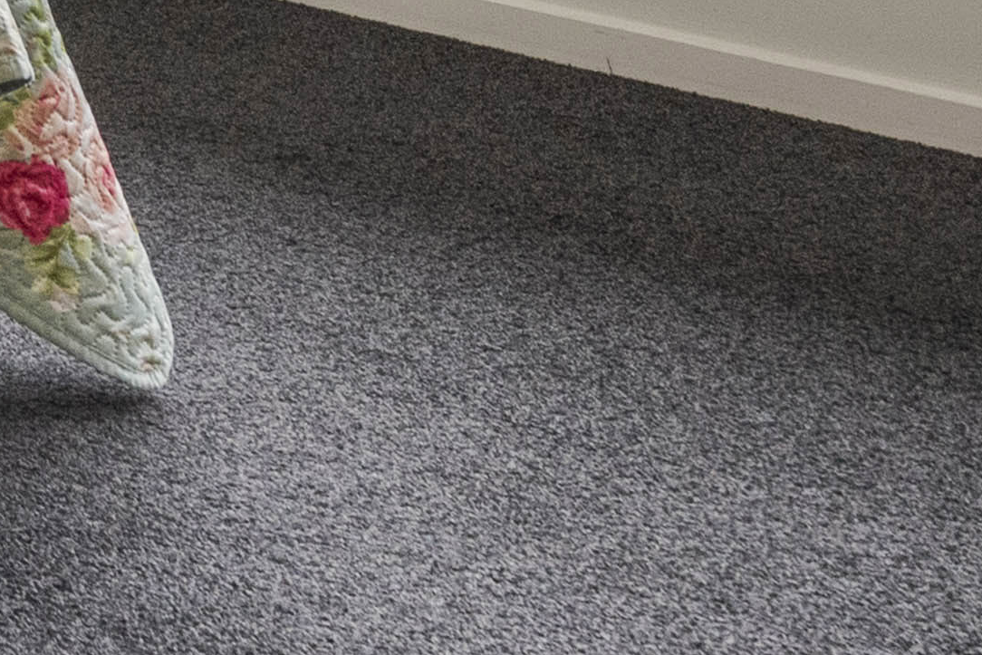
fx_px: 3781
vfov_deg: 8.7
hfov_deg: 11.2
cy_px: -1093
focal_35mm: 139
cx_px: -1657
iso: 640
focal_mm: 18.9
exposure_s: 1/100
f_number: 8
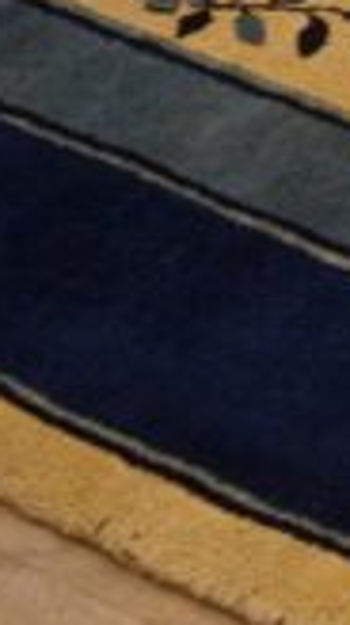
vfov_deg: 15.2
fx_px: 2282
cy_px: -44
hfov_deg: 7.9
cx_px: 936
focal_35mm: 138
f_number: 4
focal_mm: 24
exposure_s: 1/60
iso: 640
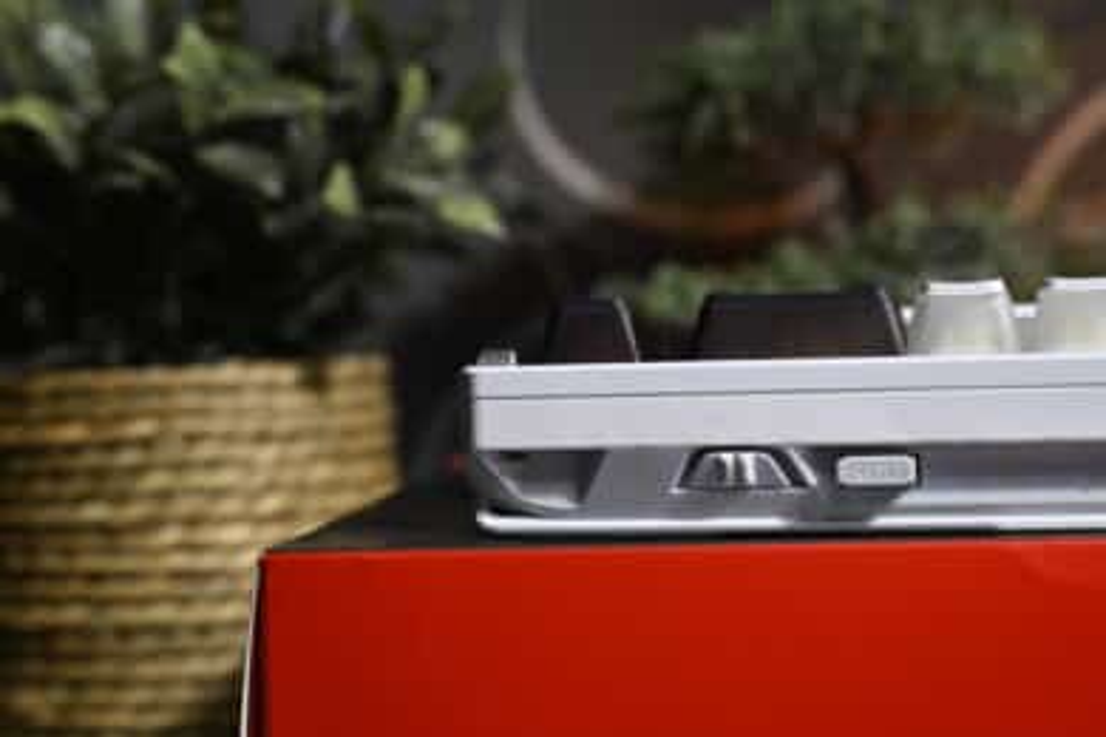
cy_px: 368
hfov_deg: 27.0
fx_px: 2304
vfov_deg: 18.2
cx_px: 553
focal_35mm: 75
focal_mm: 75
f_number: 7.1
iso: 320
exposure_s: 1/100
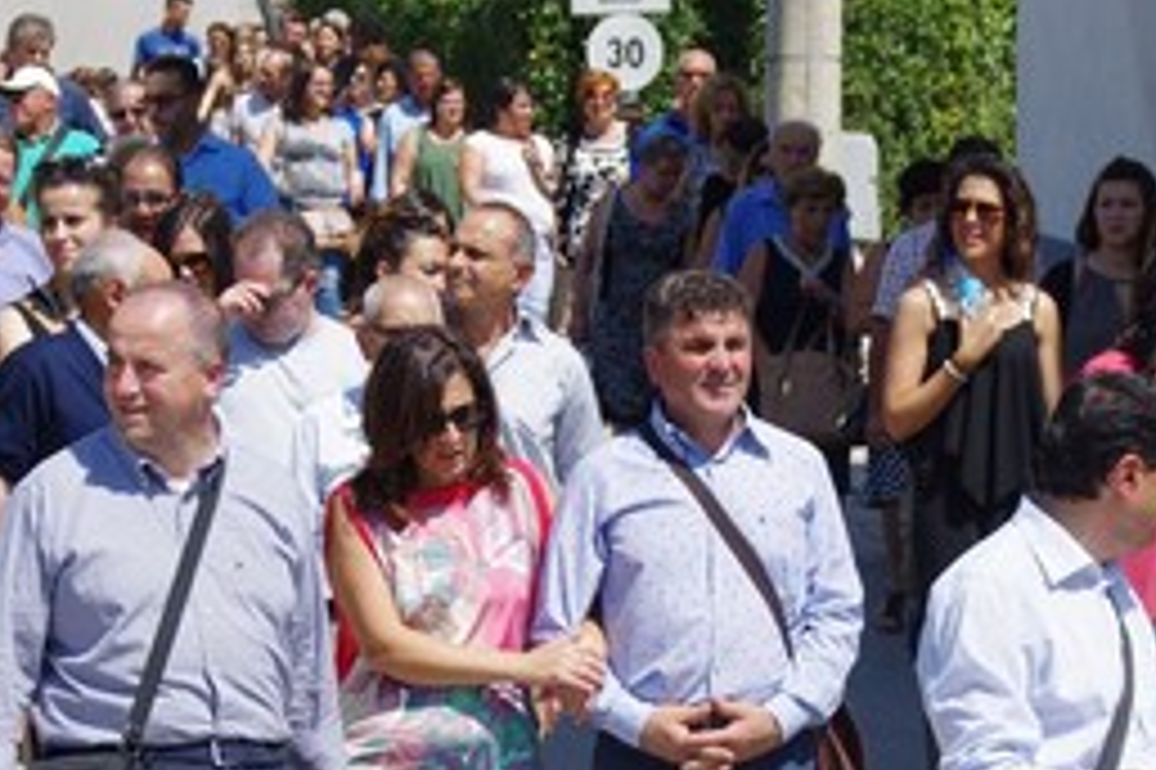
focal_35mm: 175
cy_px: 669
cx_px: 648
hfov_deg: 11.8
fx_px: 5616
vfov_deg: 7.8
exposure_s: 1/320
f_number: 8
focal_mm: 60
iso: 250
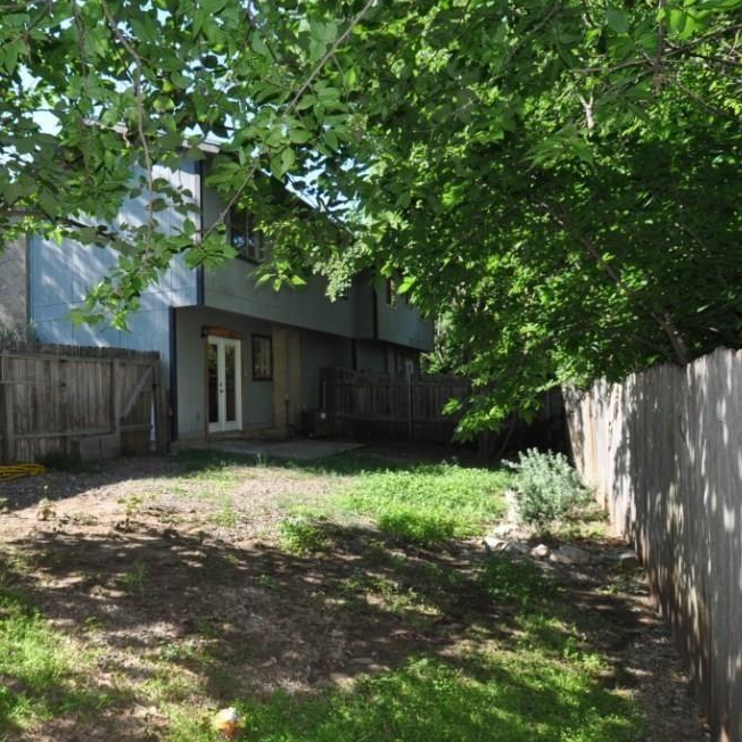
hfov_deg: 61.9
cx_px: 198
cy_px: 372
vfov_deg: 65.0
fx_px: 582
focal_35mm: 24
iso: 200
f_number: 7.1
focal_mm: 12
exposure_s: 1/200
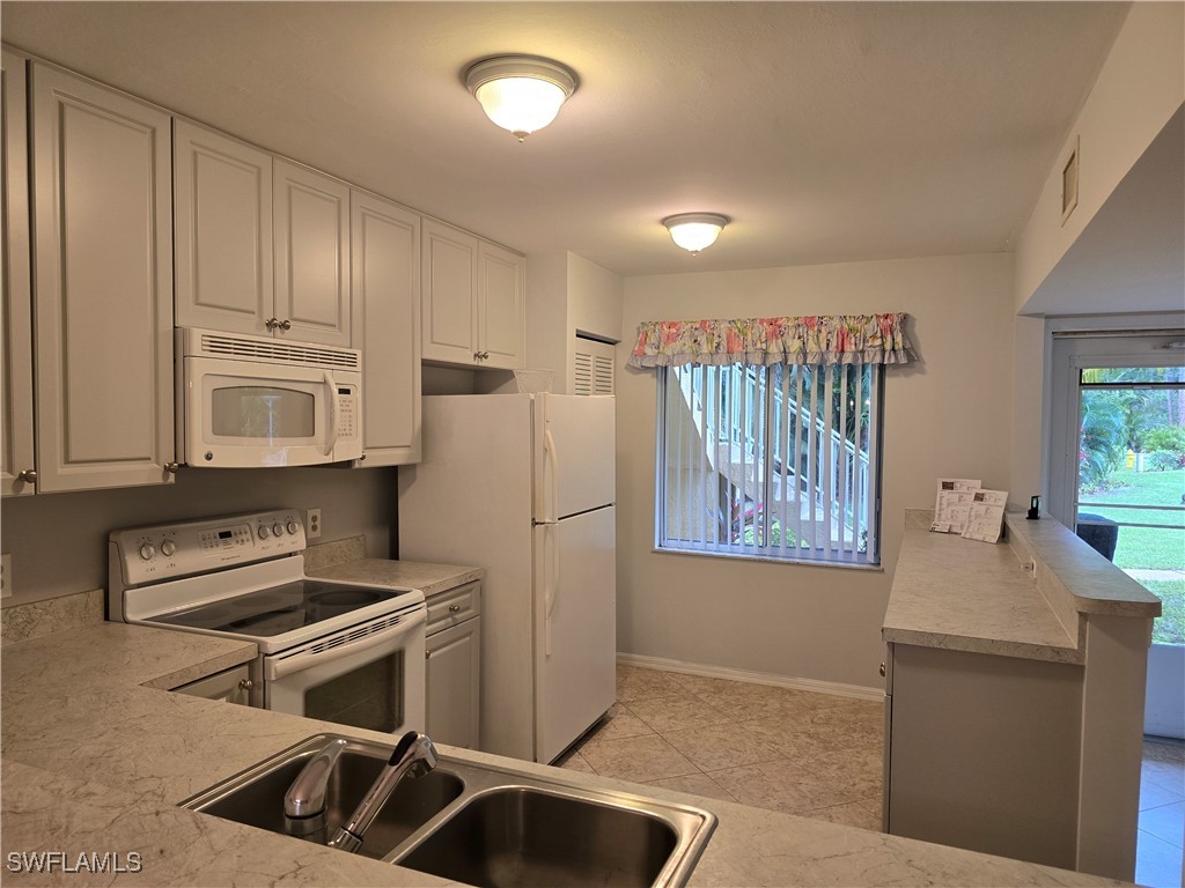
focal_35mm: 23
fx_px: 787
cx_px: 592
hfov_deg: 73.9
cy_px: 444
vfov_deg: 58.9
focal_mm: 6.3
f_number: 1.7
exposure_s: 1/120
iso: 125
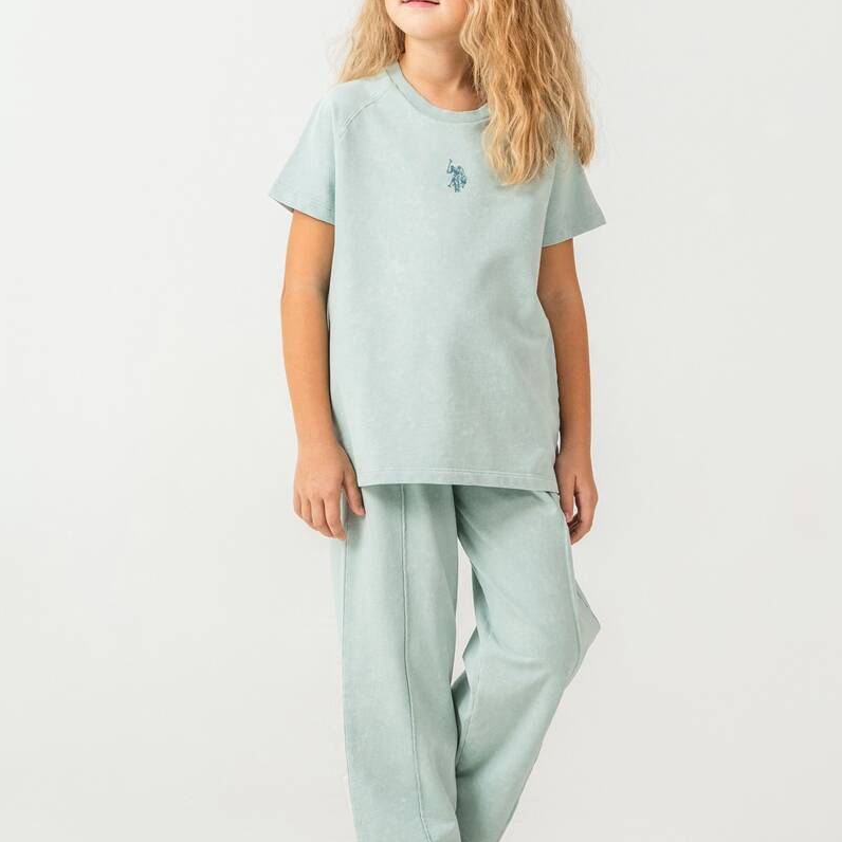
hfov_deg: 11.3
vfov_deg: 11.3
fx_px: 4266
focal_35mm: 155
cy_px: 396
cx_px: 421
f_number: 7.1
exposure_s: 1/125
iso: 160
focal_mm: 121
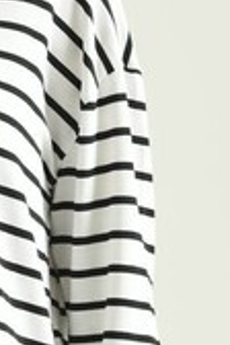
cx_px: -86
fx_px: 3929
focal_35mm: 410
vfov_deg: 5.0
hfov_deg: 3.3
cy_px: 226
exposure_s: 1/160
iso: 125
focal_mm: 92
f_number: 5.6
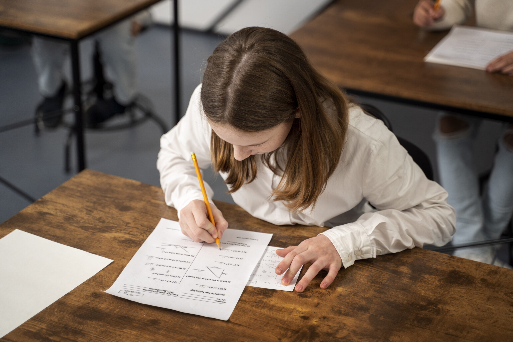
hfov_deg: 27.0
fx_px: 1069
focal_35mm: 75
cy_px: 171
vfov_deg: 18.2
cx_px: 256
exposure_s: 1/250
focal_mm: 75
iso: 1250
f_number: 2.8
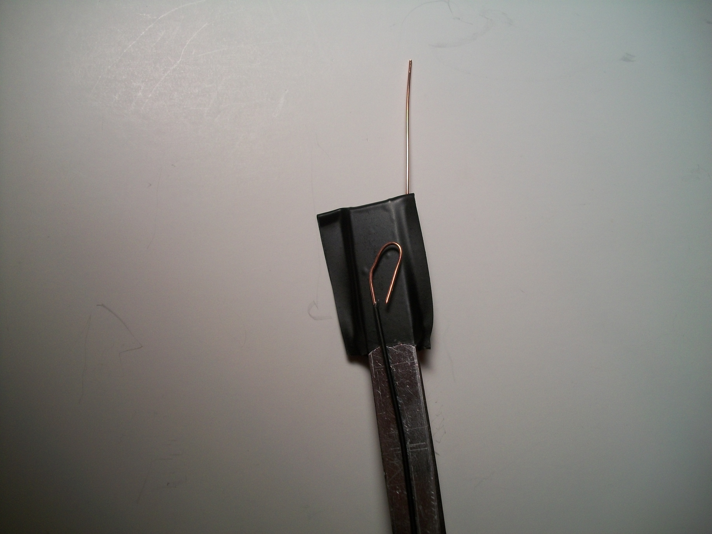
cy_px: 267
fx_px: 658
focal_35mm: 32
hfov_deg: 56.8
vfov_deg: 44.2
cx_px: 356
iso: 80
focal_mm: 5.7
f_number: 2.9
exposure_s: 1/100
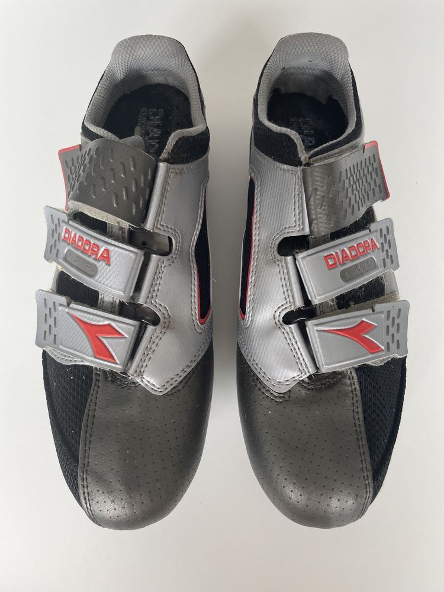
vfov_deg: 67.3
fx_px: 445
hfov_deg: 53.1
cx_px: 222
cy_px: 296
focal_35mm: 26
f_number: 1.6
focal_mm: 4.2
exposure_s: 1/121
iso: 100
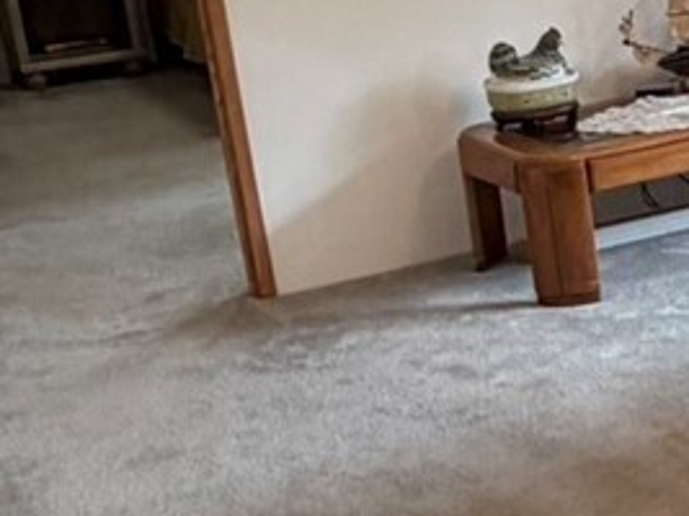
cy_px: 165
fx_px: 1671
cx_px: 1133
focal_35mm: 84
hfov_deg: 19.3
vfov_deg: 17.5
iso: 200
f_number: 2.2
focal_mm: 2.22
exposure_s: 1/60
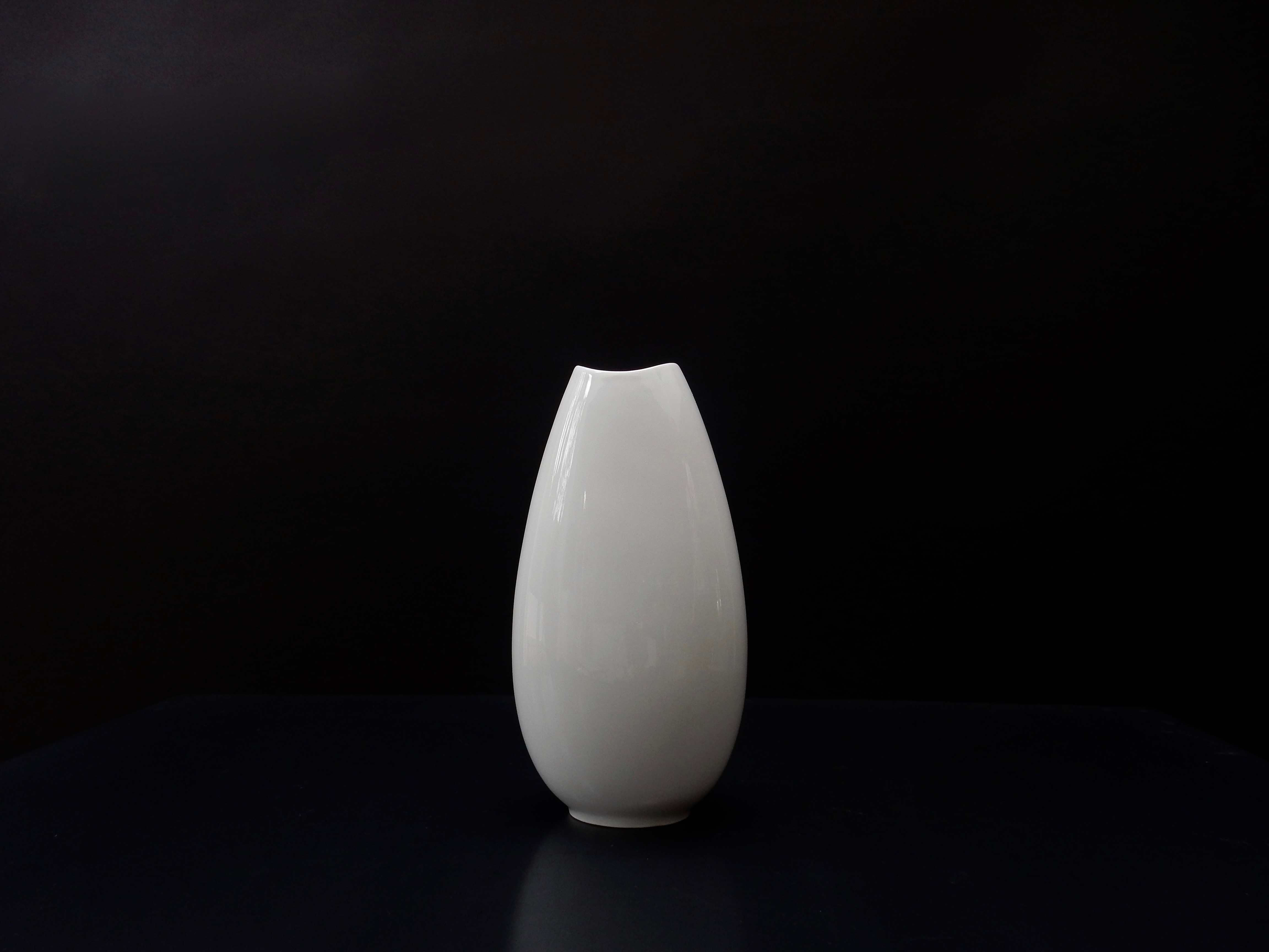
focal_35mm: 25
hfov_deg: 69.4
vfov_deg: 54.9
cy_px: 476
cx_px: 634
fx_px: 916
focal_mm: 4.5
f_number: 4
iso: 125
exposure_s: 1/25
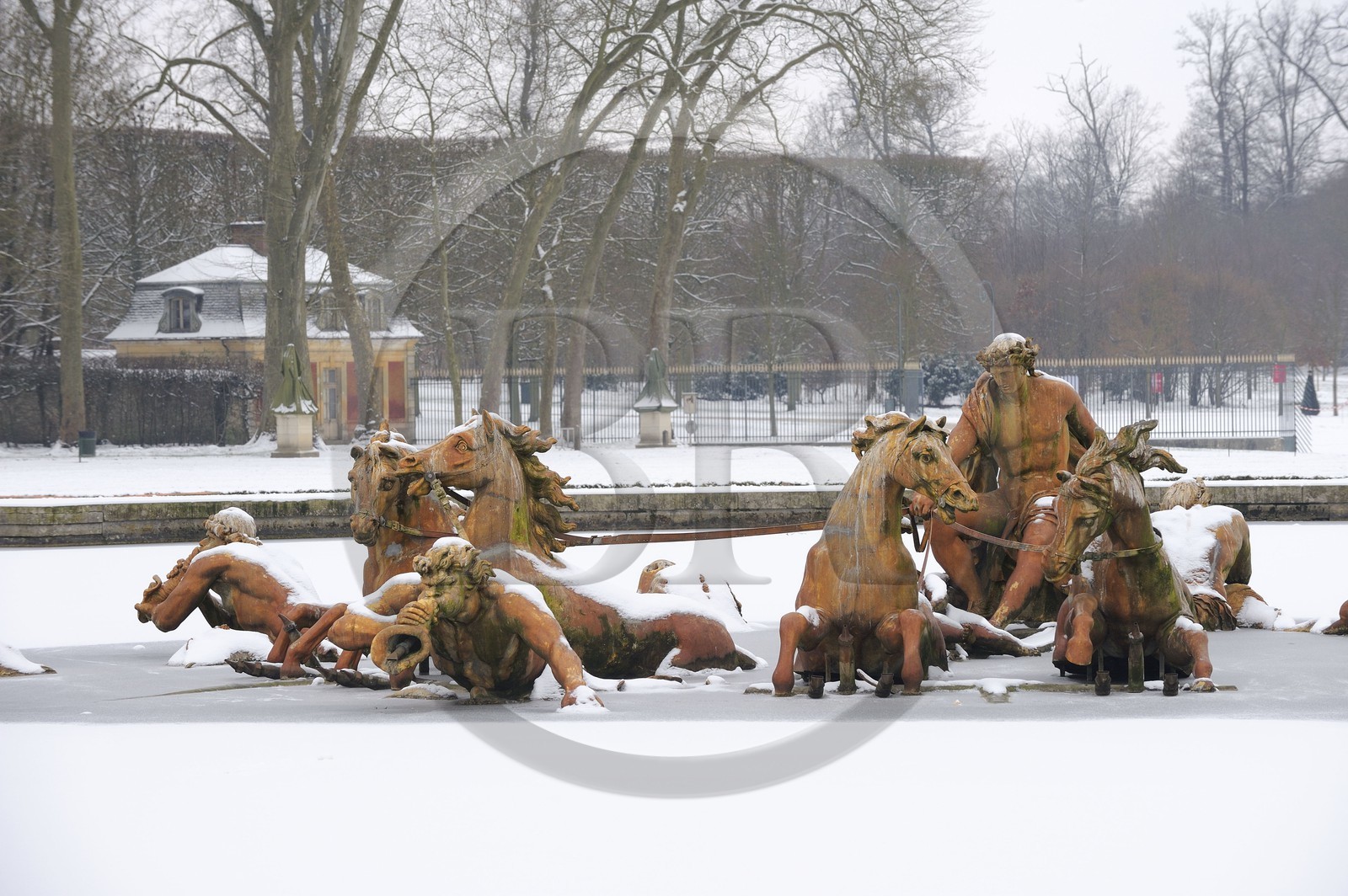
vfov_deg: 8.8
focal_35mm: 155
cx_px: 674
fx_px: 5799
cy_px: 448
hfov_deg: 13.3
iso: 400
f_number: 7.1
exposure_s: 1/160
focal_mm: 155
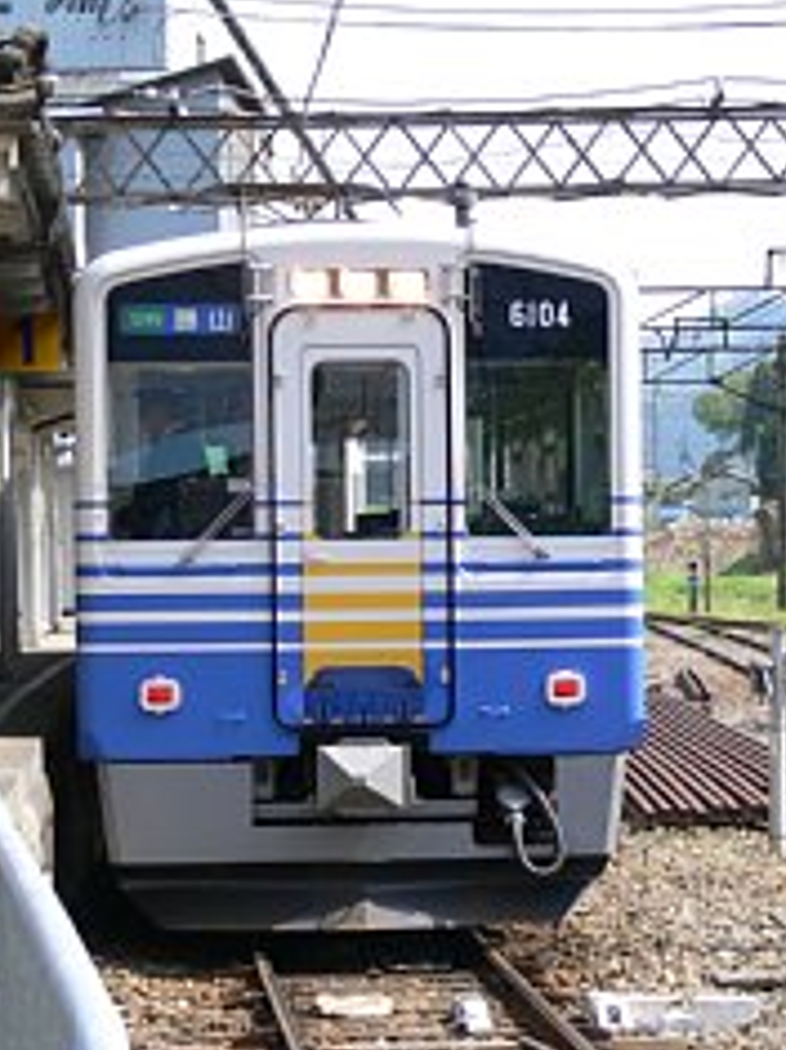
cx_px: 737
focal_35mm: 150
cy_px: 460
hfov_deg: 9.8
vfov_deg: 13.2
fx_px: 4545
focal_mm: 18.6
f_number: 4
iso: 100
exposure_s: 1/400
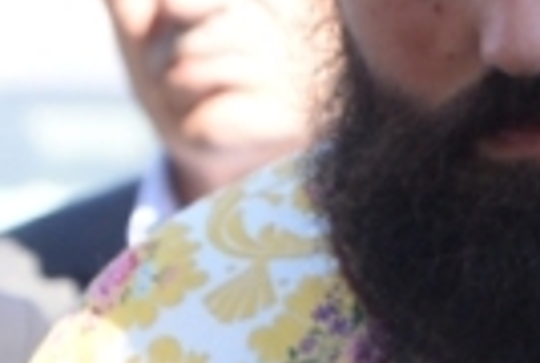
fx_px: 10208
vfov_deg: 2.0
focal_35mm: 679
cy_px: 309
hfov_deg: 3.0
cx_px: 802
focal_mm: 95
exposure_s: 1/100
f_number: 6.3
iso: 200
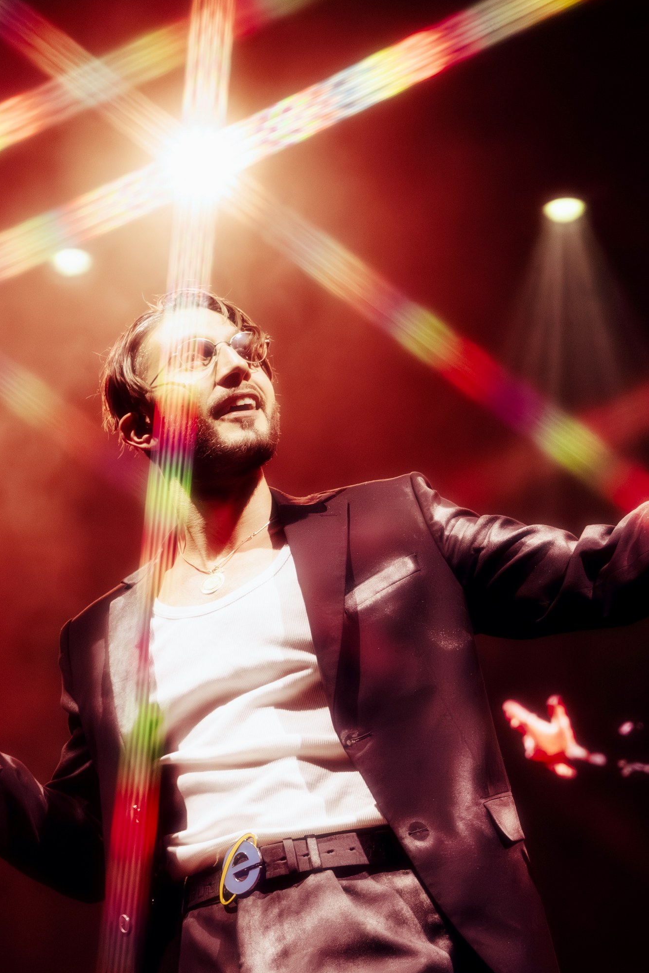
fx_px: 2379
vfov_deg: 23.1
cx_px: 336
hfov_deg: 15.5
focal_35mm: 88
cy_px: 570
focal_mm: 70
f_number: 5.6
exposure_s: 1/500
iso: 8000
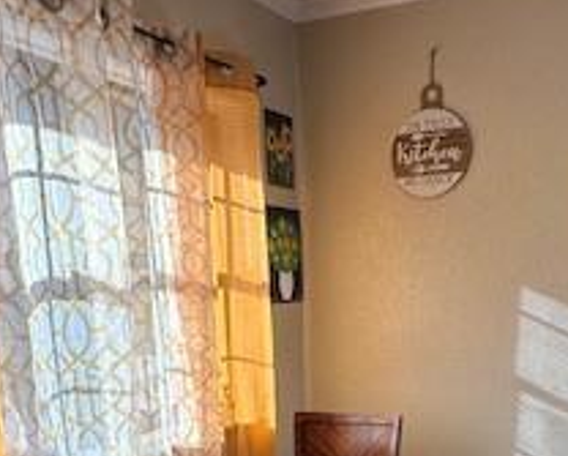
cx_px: 336
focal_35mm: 42
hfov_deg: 43.6
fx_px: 707
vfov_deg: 31.7
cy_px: 500
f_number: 2.2
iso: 40
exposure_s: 1/177
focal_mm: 2.22
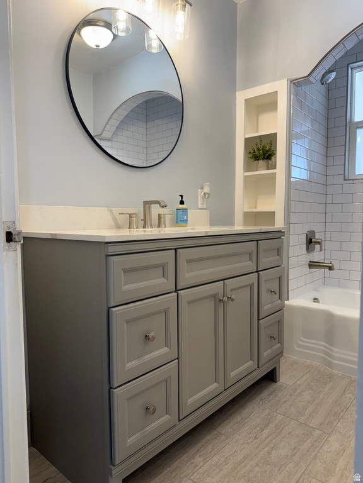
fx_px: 336
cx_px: 182
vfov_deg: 71.6
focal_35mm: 24
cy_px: 242
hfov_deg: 56.8
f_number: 1.78
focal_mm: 6.76
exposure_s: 1/120
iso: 125
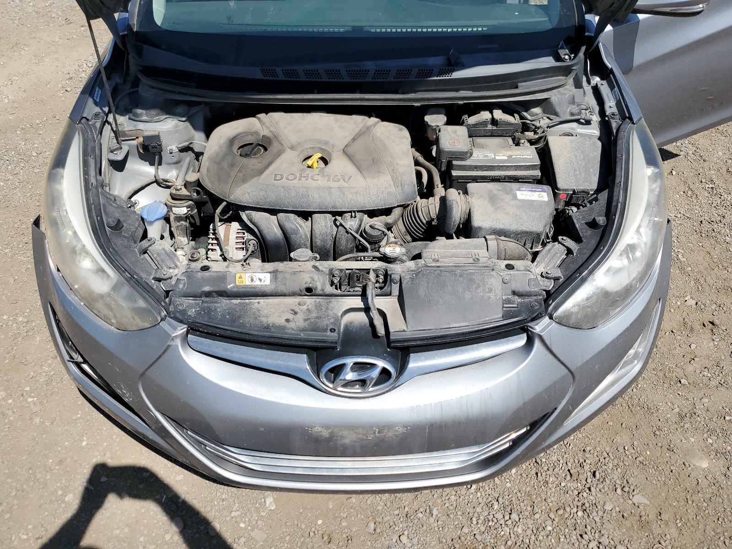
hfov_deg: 67.3
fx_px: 550
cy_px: 274
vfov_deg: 53.1
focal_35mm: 26
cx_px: 366
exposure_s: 1/2500
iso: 50
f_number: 1.5
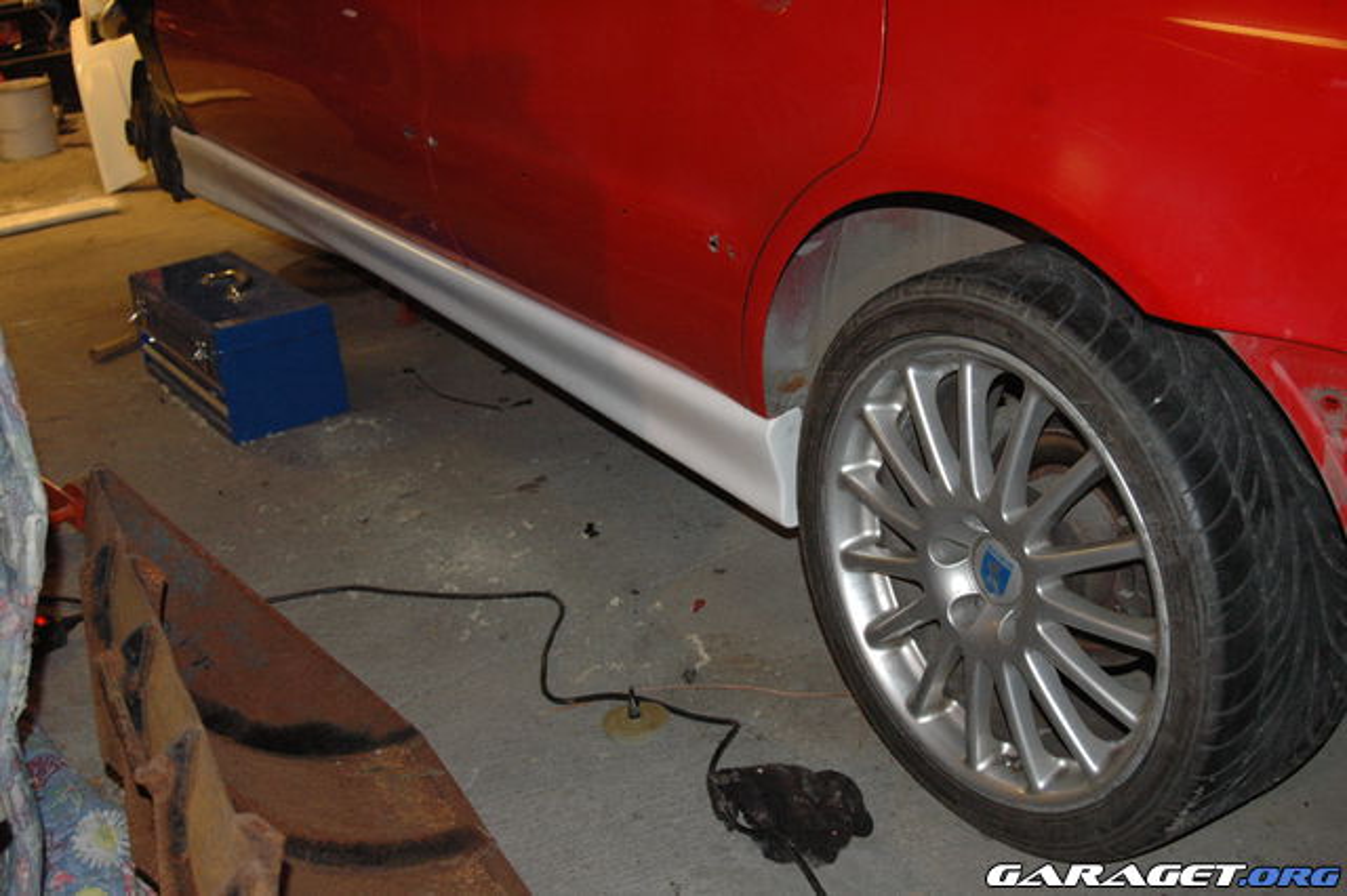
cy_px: 448
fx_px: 1795
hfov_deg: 41.1
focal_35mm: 48
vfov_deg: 28.0
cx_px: 674
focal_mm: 32
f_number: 4.5
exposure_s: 1/60
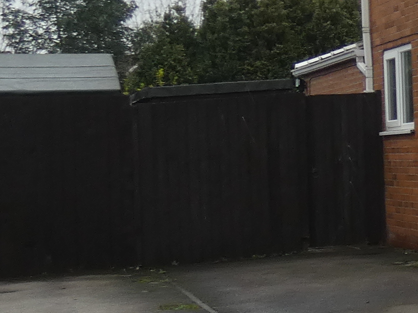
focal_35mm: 100
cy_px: 83
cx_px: 802
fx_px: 1207
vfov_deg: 14.7
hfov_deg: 15.9
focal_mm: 3.6
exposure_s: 1/125
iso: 80
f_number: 2.8
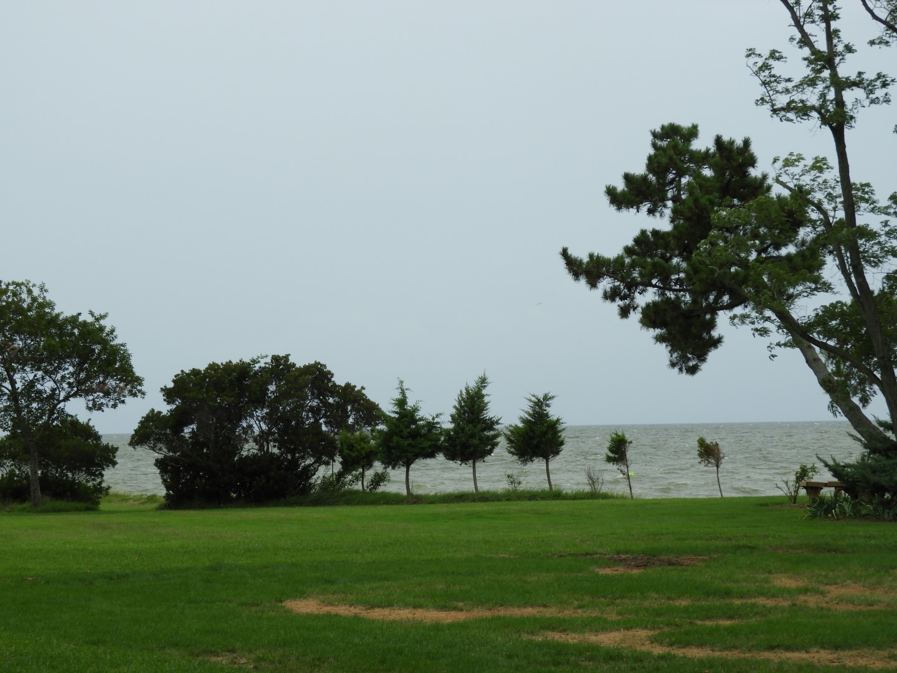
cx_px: 448
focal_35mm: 115
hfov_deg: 17.1
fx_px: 2980
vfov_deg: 12.9
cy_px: 336
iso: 100
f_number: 5
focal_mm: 20.6
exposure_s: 1/250
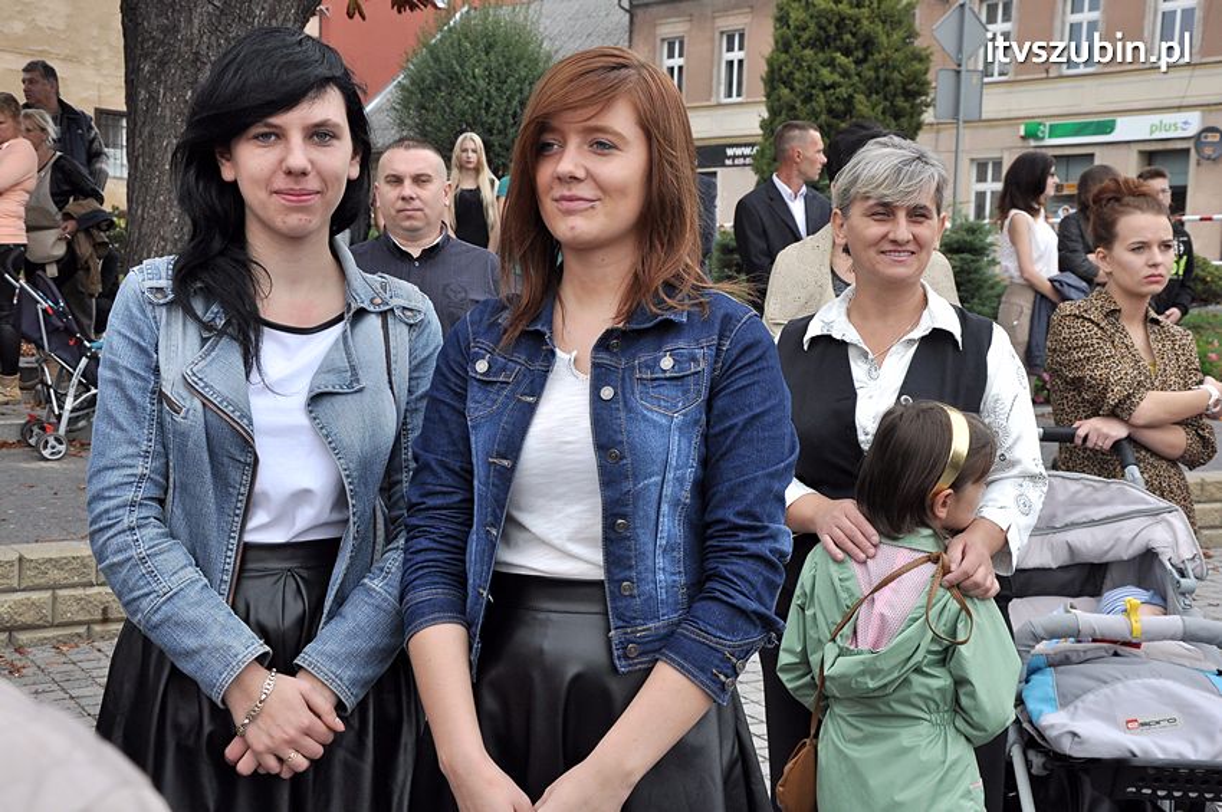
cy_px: 406
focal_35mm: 52
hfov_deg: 37.9
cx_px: 611
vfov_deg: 25.7
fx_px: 1780
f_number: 9
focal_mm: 35
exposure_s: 1/320
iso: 500
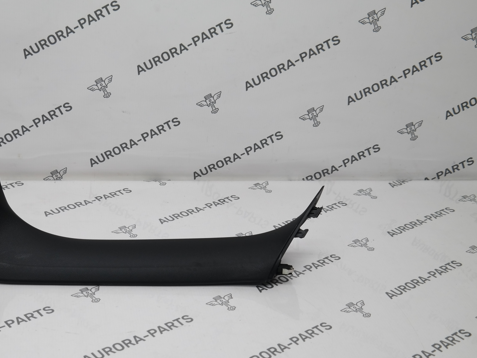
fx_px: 785
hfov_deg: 33.2
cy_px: 224
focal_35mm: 57
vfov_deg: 25.6
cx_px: 124
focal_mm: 25
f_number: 4
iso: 200
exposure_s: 1/100
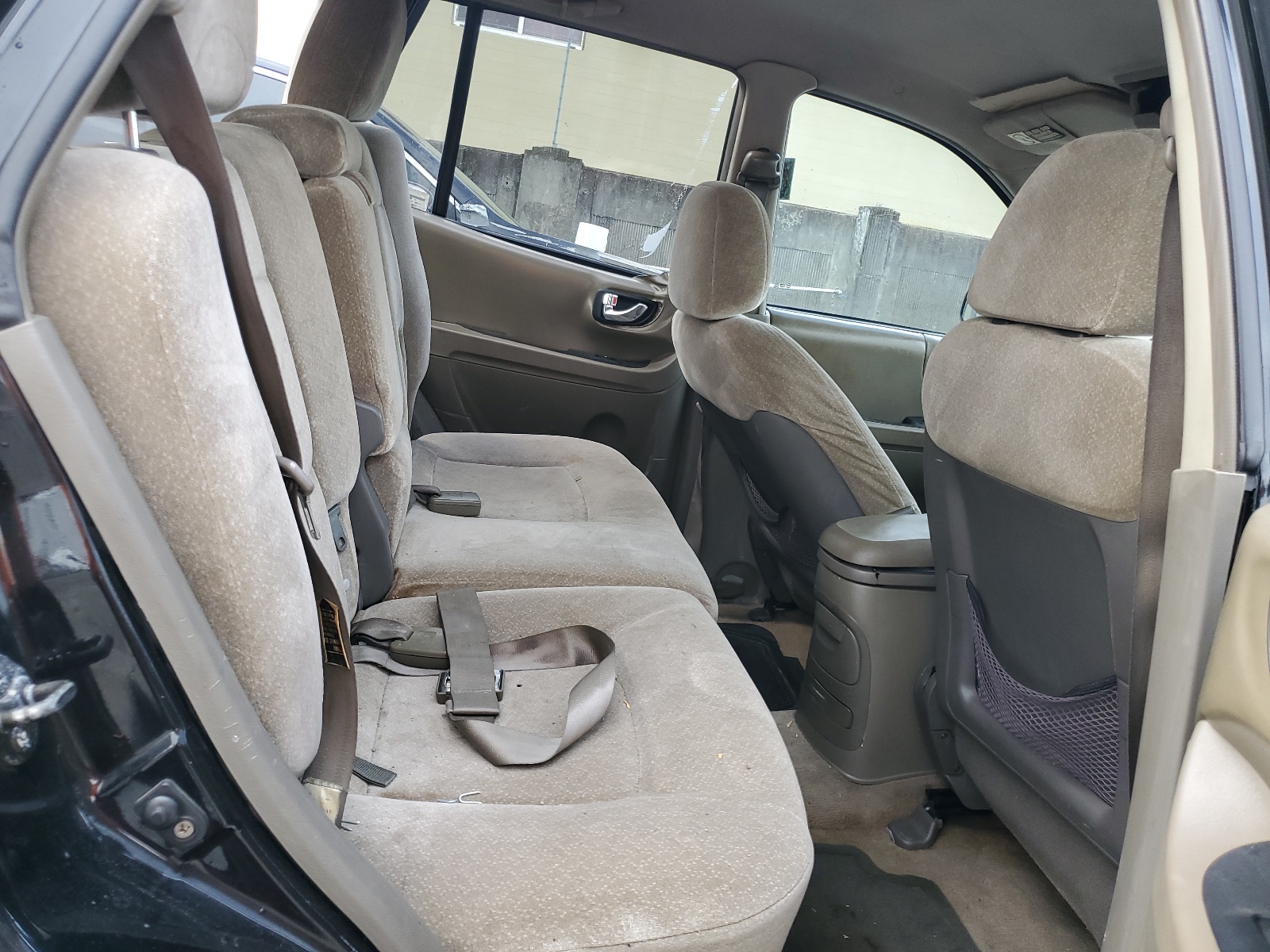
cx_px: 635
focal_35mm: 26
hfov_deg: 67.3
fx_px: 954
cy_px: 476
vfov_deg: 53.1
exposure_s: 1/100
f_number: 1.5
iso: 67
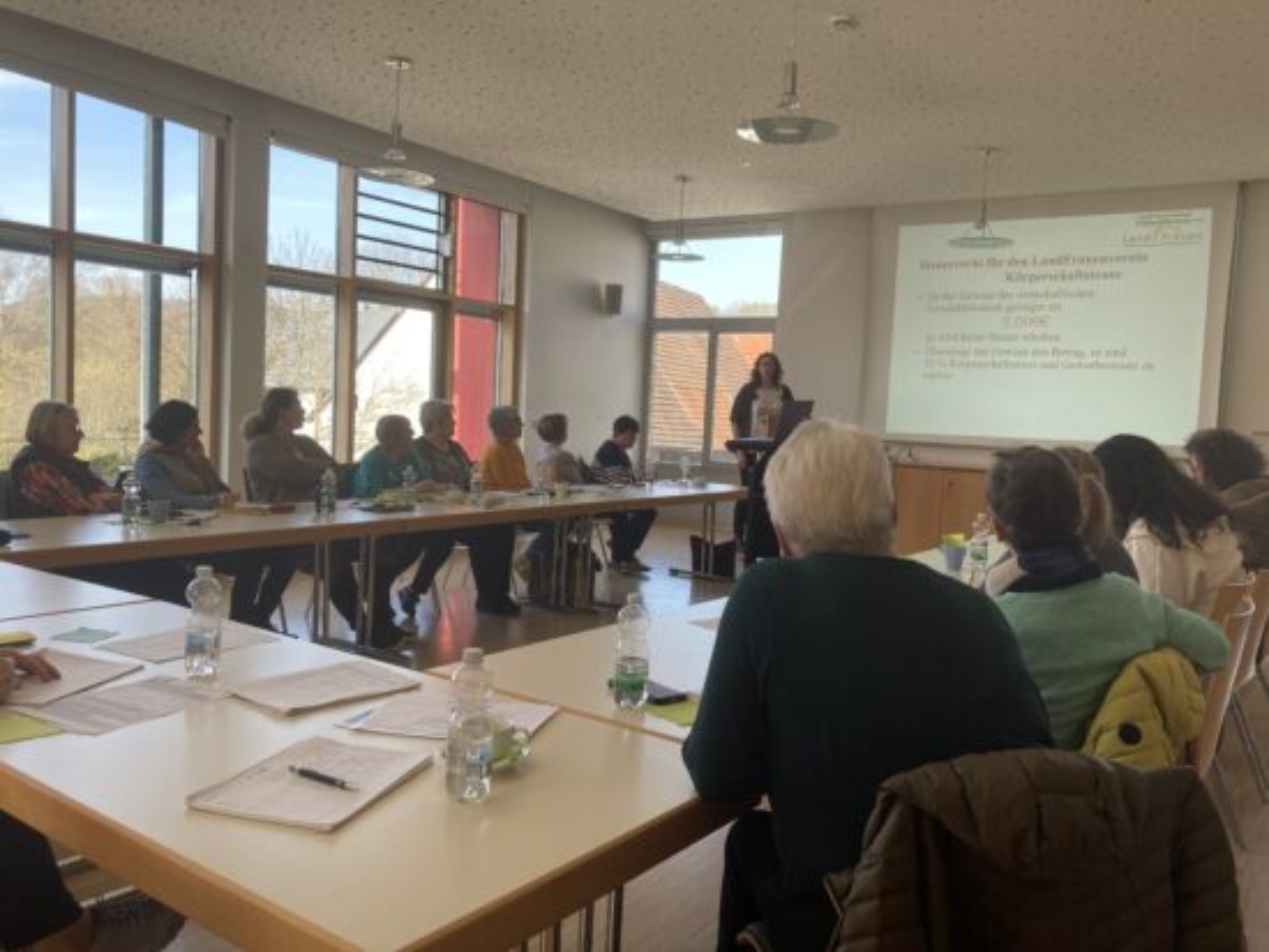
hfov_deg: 63.4
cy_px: 476
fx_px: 1027
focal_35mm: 28
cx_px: 634
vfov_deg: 49.8
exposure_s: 1/121
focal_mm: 3.99
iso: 20
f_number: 1.8
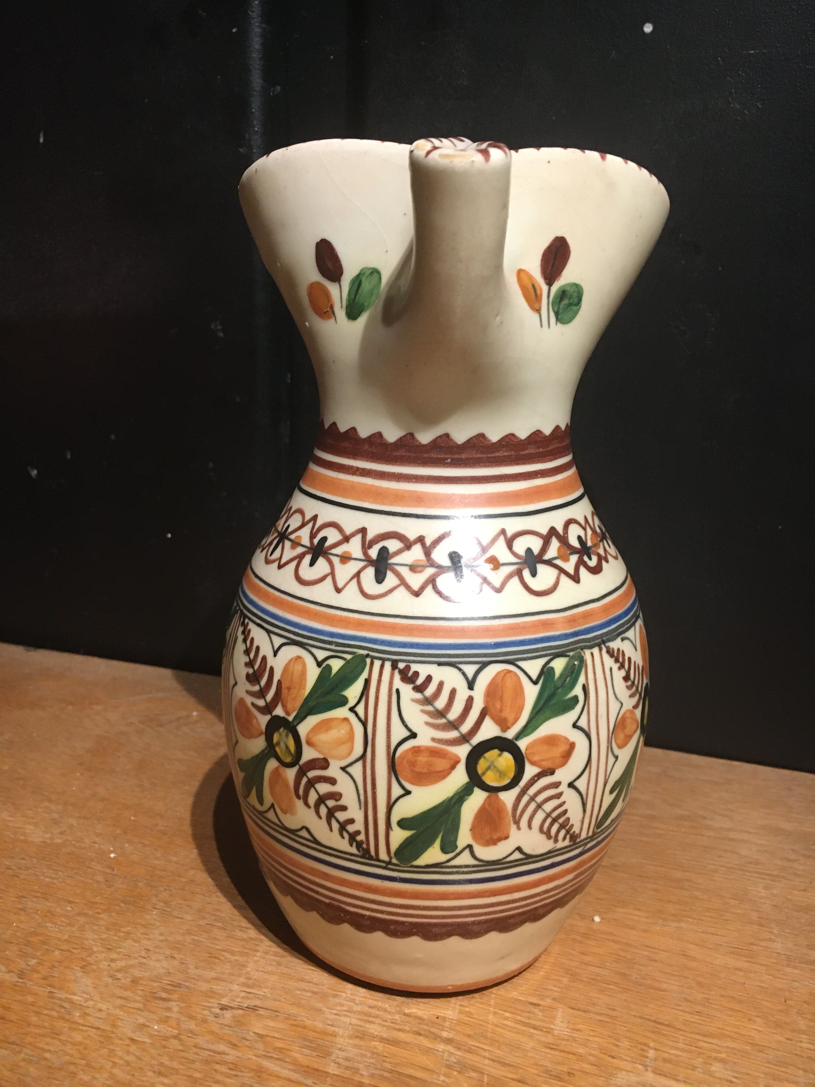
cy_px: 544
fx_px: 910
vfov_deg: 61.7
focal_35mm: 29
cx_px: 408
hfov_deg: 48.2
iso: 200
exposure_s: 1/33
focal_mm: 4.15
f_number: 2.2
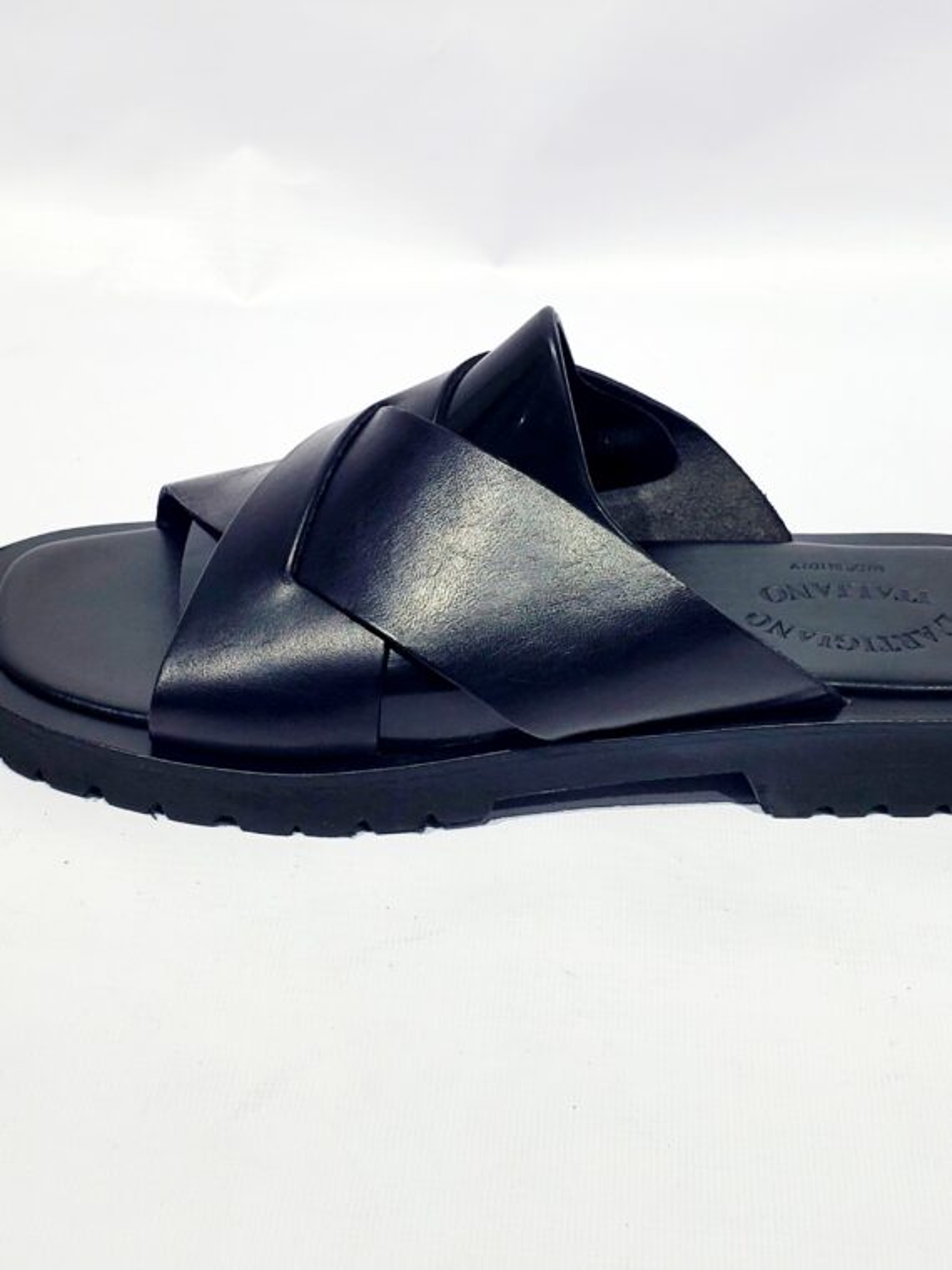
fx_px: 953
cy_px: 635
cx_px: 476
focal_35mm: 26
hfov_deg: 53.1
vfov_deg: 67.3
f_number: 2.4
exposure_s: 1/100
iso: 64
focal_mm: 4.3
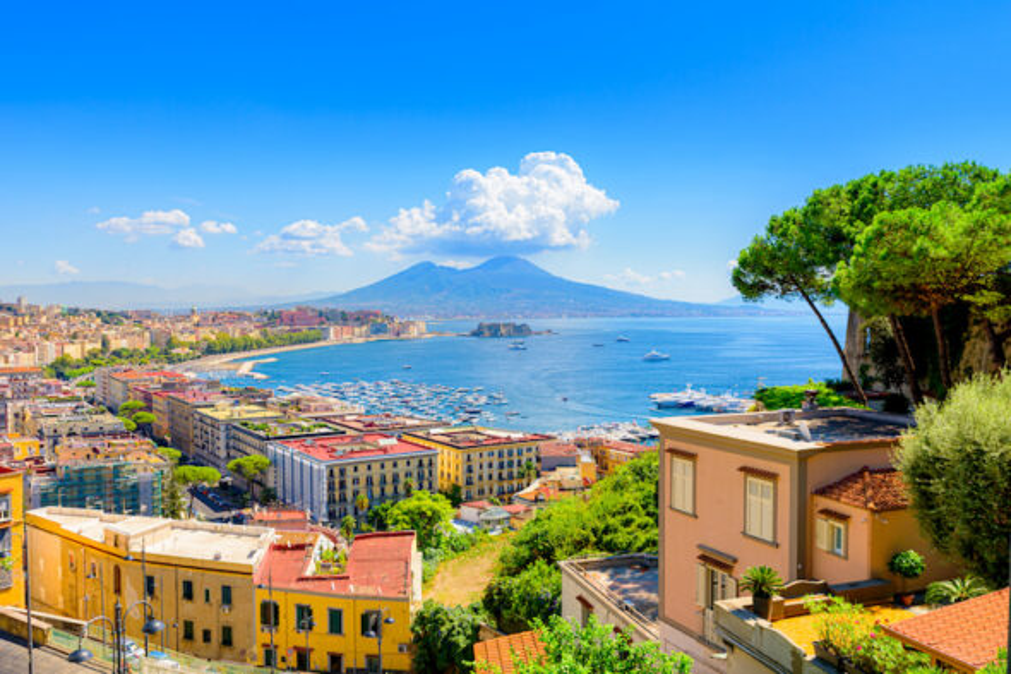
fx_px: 842
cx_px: 506
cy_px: 337
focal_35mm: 30
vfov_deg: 43.6
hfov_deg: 61.9
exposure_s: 1/400
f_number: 8
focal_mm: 30
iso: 100
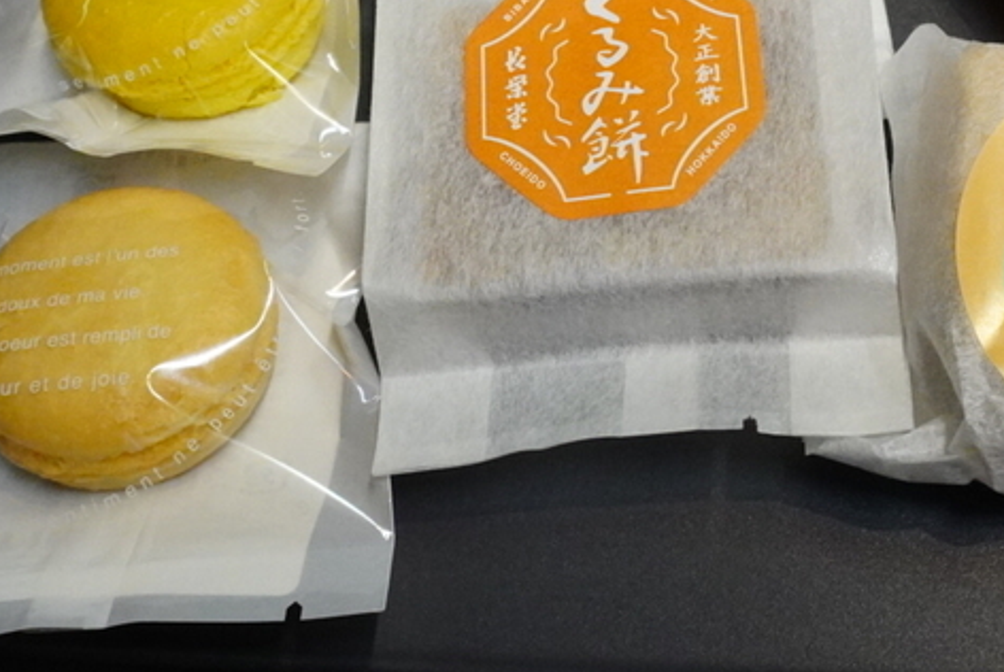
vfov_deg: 21.7
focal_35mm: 61
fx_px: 1703
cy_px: 43
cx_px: 738
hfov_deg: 32.3
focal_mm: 16
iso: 4000
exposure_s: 1/30
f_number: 9
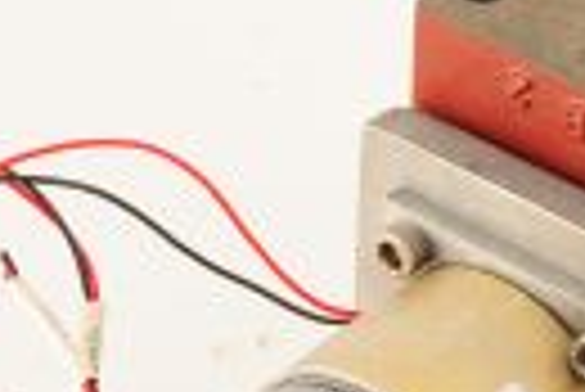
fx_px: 3742
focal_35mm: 230
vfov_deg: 5.9
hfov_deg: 8.8
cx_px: 837
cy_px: 525
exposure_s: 1/125
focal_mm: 50
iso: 1600
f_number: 11
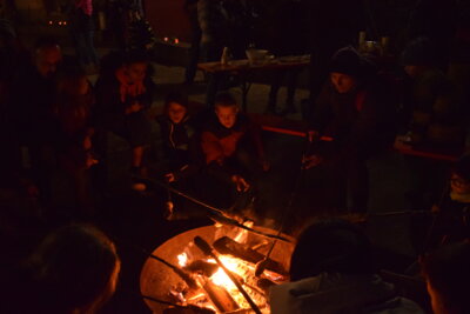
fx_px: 431
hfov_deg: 57.2
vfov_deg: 40.0
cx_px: 235
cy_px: 157
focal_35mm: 33
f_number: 3.8
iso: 5000
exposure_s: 1/60
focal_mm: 22
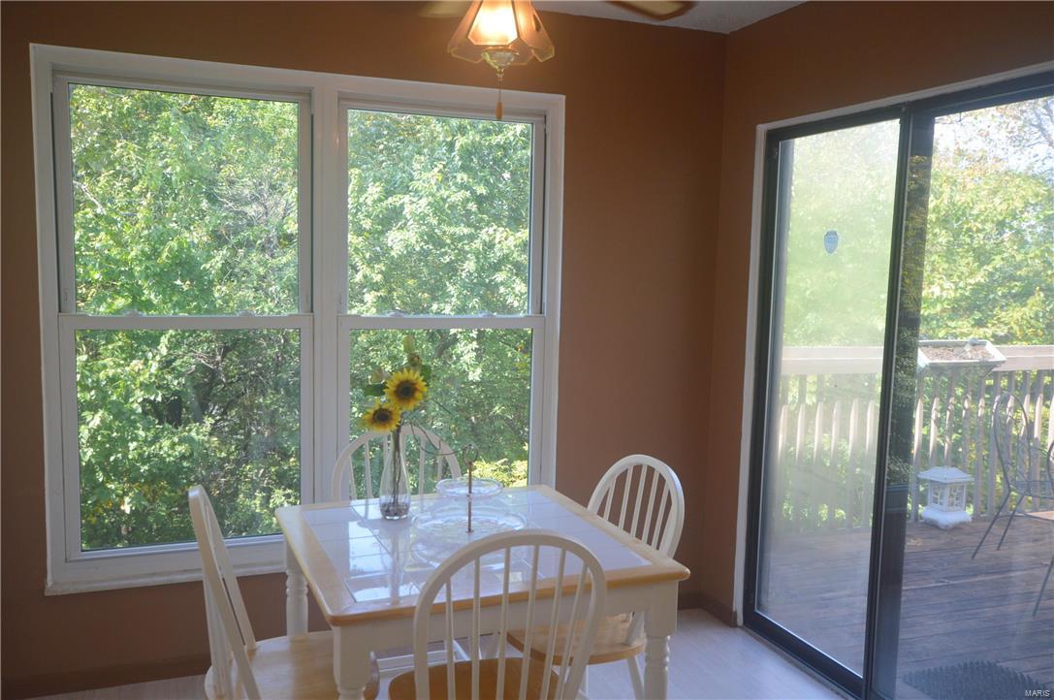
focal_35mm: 30
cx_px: 527
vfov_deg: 43.5
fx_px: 877
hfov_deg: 62.0
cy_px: 350
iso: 400
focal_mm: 20
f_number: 5.6
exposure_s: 1/100
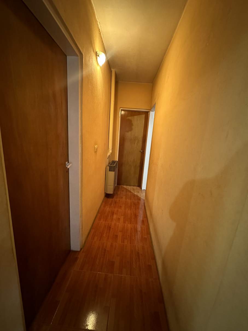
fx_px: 134
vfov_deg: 102.1
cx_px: 124
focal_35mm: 14
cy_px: 166
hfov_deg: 85.7
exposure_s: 1/34
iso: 800
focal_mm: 2.22
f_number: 2.2
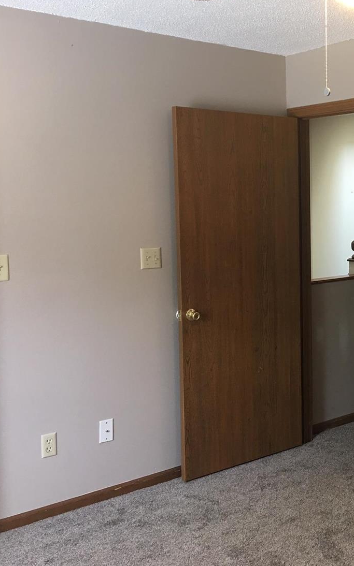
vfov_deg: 44.3
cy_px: 264
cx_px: 360
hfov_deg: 26.9
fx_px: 695
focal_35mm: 45
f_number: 2.2
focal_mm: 4.15
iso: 50
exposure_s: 1/17
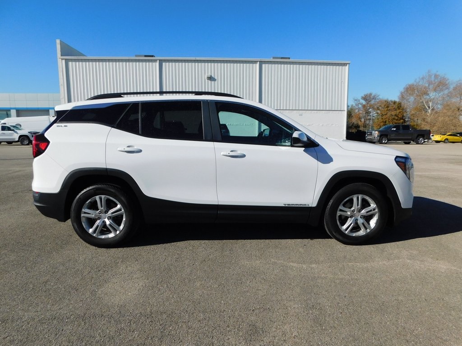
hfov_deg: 73.9
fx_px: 307
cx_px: 231
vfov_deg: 58.9
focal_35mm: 23
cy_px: 173
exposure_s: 1/800
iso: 125
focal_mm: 4
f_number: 6
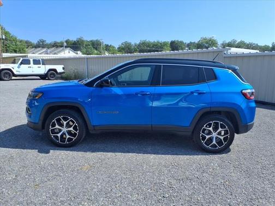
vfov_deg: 51.4
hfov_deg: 65.3
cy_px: 103
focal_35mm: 27
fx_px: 214
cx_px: 138
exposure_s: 1/1667
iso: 40
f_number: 1.9
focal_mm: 3.58
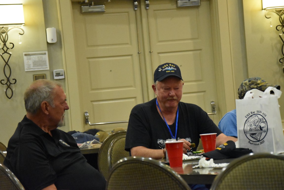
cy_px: 95
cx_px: 142
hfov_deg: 18.2
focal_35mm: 112
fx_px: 887
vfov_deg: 12.2
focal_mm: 75
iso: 9000
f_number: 5.3
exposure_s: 1/125
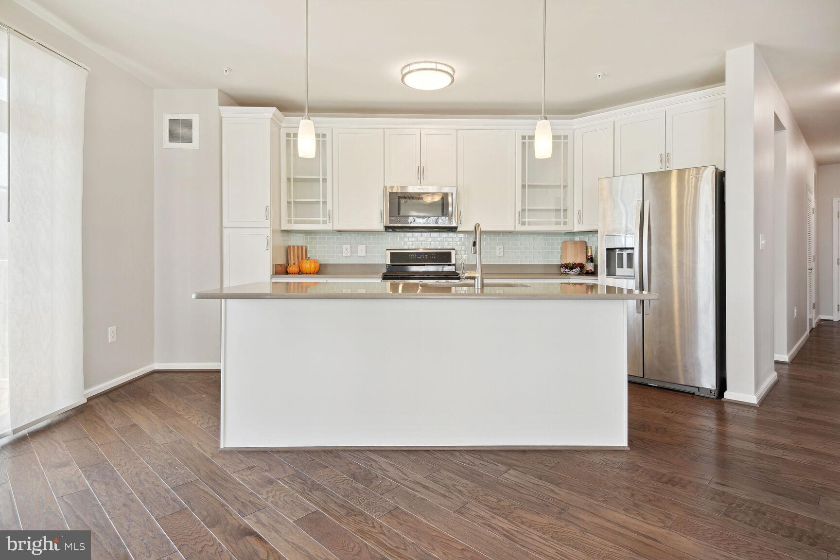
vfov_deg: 64.6
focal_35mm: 19
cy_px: 280
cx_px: 420
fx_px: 443
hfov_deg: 86.9
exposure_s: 1/25
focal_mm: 19
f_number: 8
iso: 400
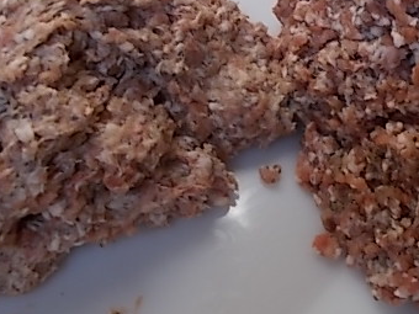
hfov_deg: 38.2
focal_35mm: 49
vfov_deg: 29.4
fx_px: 593
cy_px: 100
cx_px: 301
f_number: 3.2
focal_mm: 4.6
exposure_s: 1/25
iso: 100
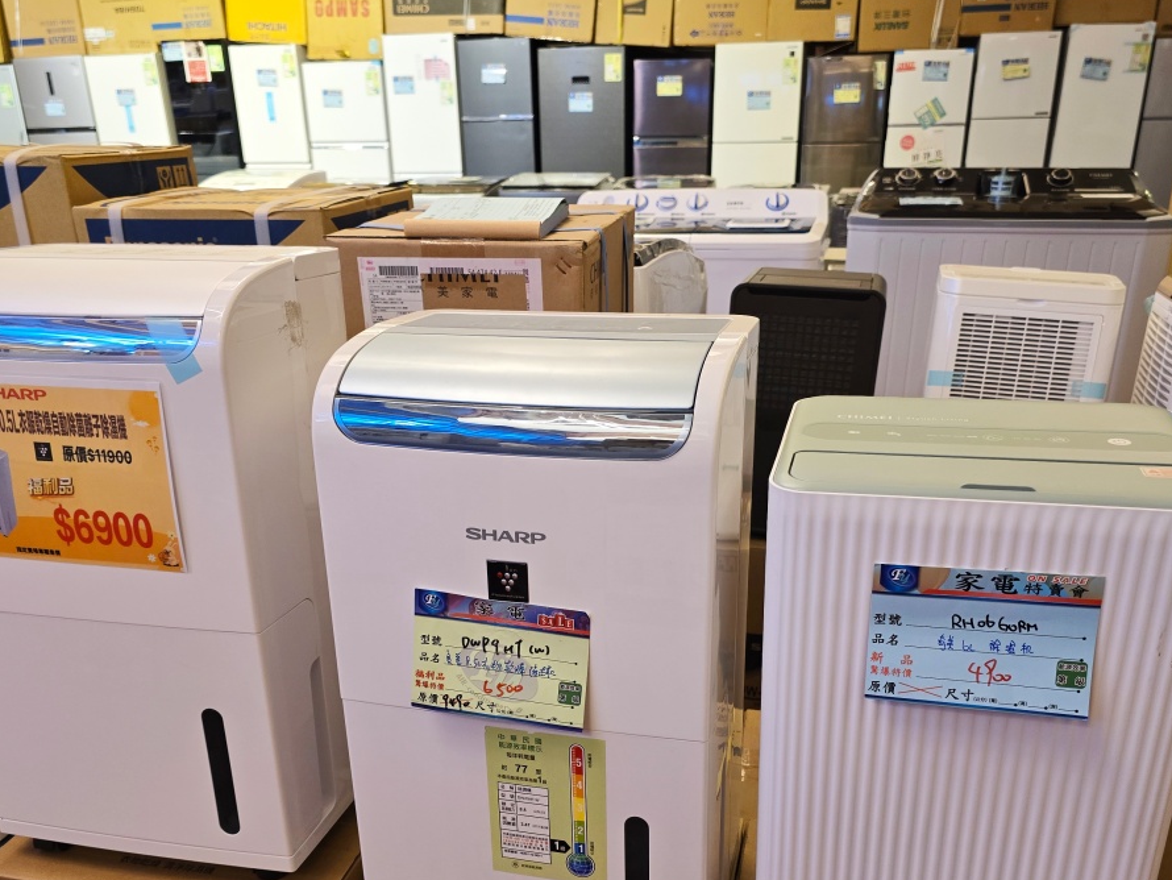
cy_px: 584
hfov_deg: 58.3
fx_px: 1050
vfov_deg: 44.8
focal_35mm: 31
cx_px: 598
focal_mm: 6.3
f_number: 1.7
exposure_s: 1/120
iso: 320
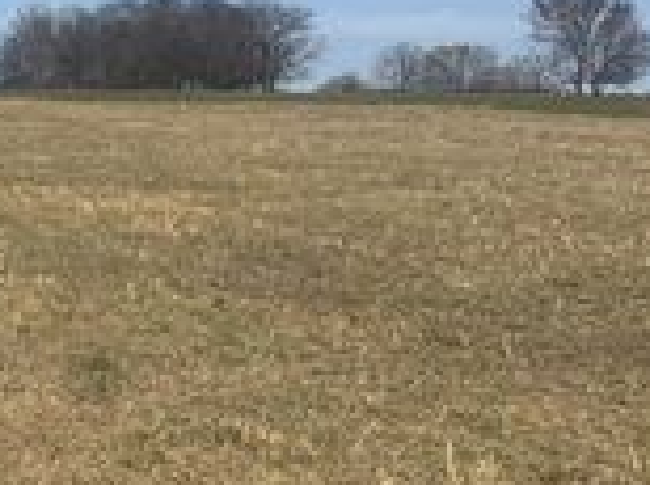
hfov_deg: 20.5
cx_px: -393
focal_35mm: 78
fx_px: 1462
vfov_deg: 18.8
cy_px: 158
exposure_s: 1/7042
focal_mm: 6.86
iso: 80
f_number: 1.78
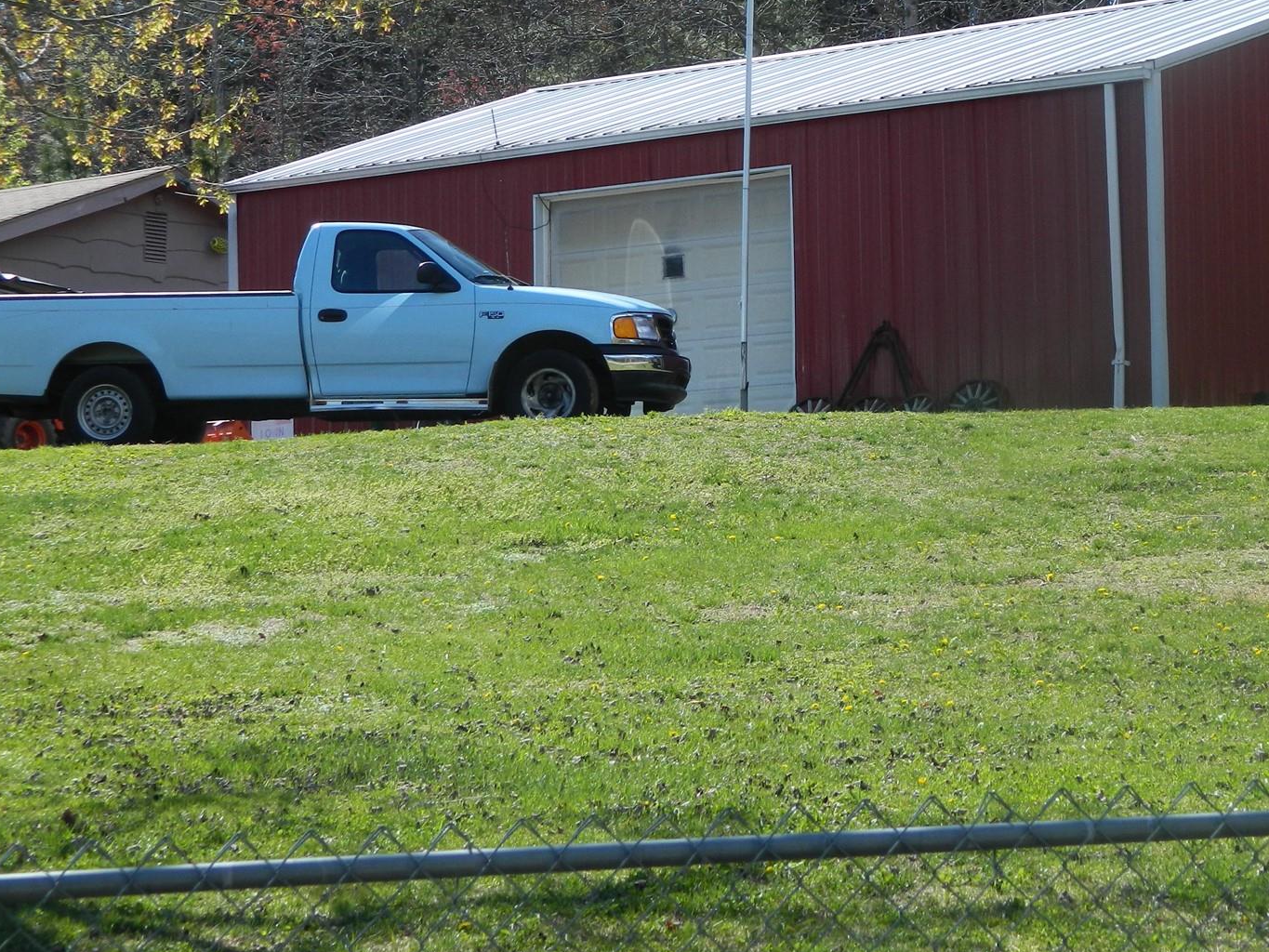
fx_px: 3850
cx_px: 825
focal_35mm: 105
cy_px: 337
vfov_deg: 14.1
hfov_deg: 18.7
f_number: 4
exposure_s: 1/400
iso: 80
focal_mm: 12.6
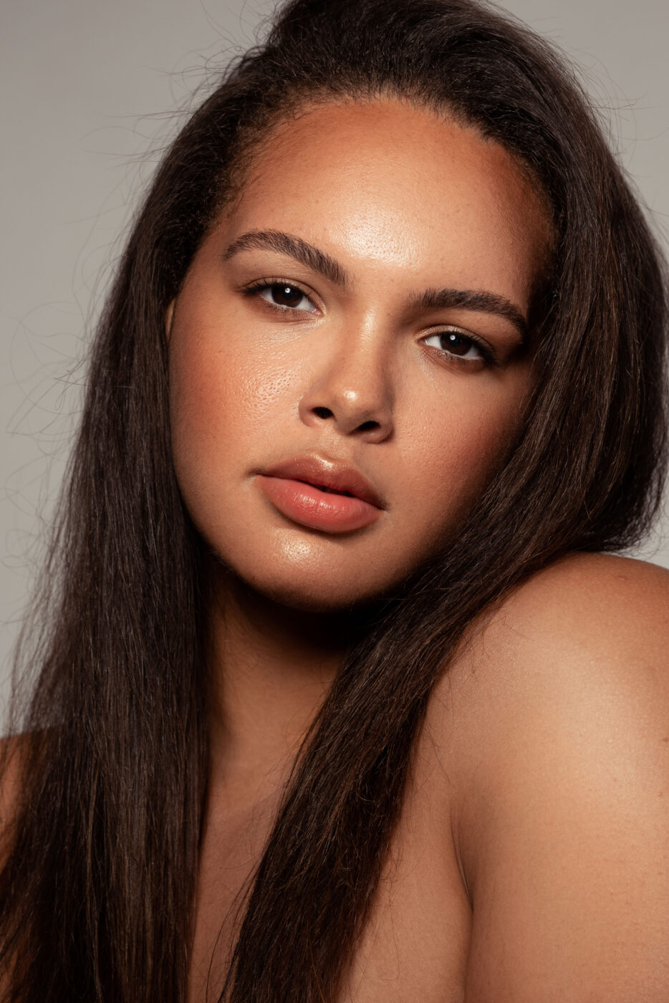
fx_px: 4374
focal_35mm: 157
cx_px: 334
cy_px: 502
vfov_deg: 13.1
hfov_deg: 8.7
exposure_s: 1/125
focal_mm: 105
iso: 100
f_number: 5.6
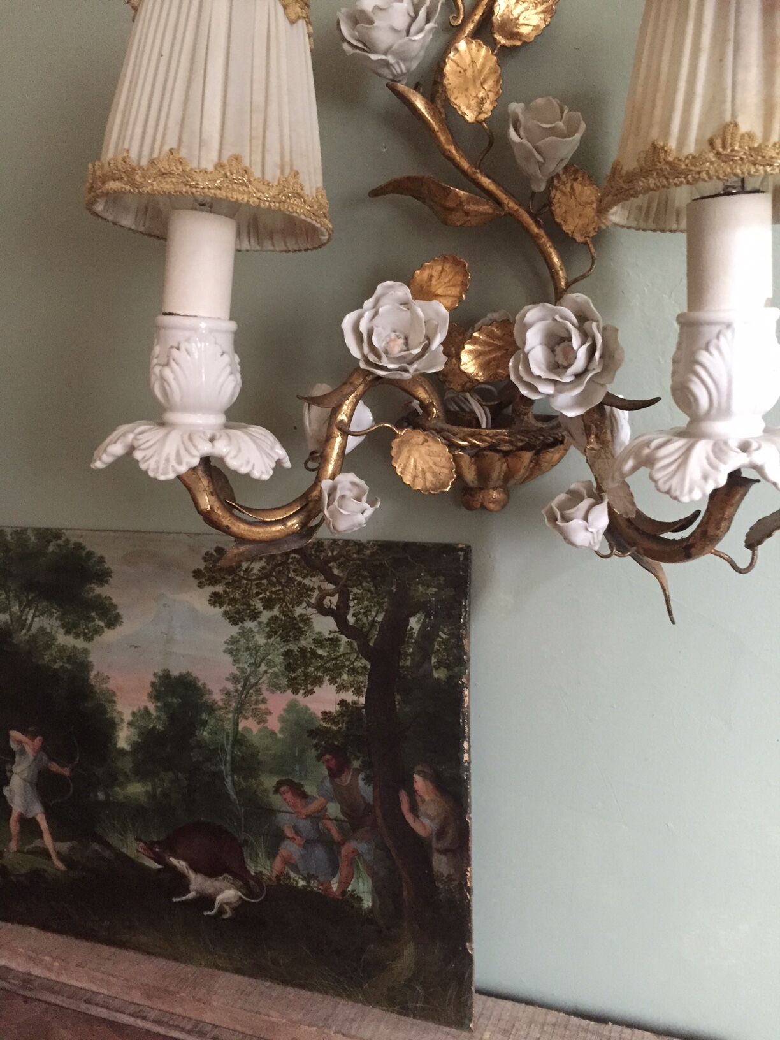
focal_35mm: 29
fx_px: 871
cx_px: 390
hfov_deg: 48.2
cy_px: 520
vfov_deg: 61.7
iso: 400
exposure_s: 1/17
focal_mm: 4.15
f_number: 2.2
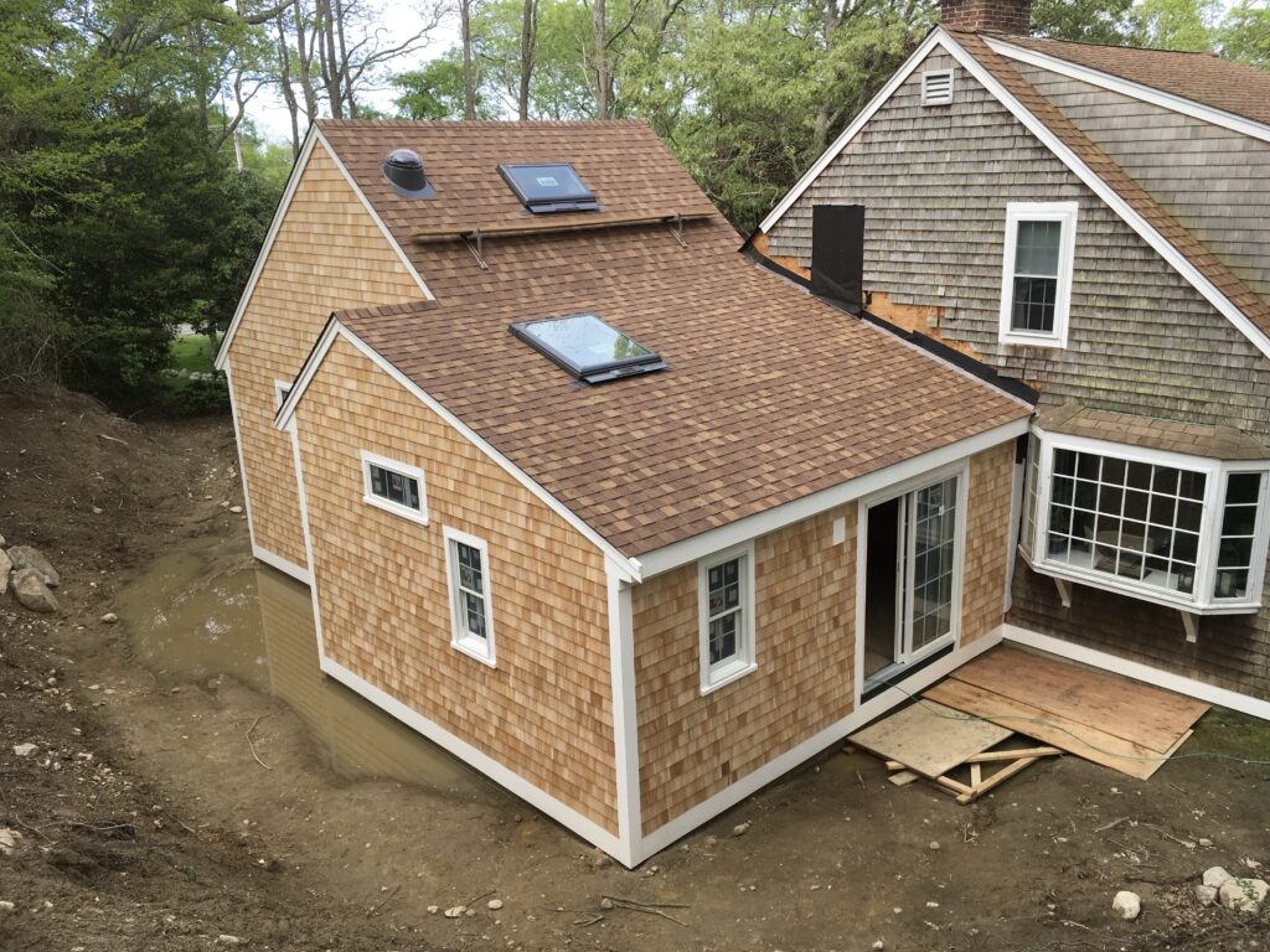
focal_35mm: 29
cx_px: 635
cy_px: 476
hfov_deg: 61.7
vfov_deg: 48.2
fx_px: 1064
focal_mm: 4.15
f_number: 2.2
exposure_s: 1/358
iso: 25
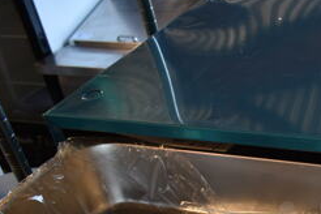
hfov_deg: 27.1
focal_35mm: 67
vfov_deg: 19.1
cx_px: 368
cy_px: 261
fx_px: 597
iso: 220
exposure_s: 1/30
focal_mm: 18
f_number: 3.5
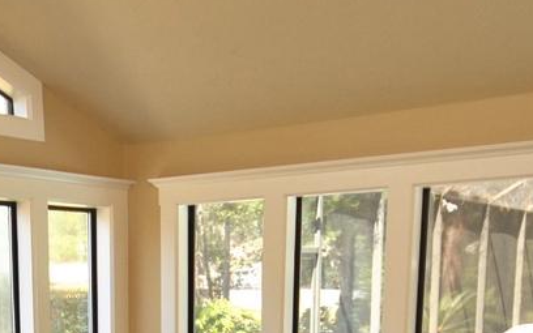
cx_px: 88
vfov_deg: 19.3
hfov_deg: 32.8
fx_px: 872
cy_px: 475
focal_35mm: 60
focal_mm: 10
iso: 400
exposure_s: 1/125
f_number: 5
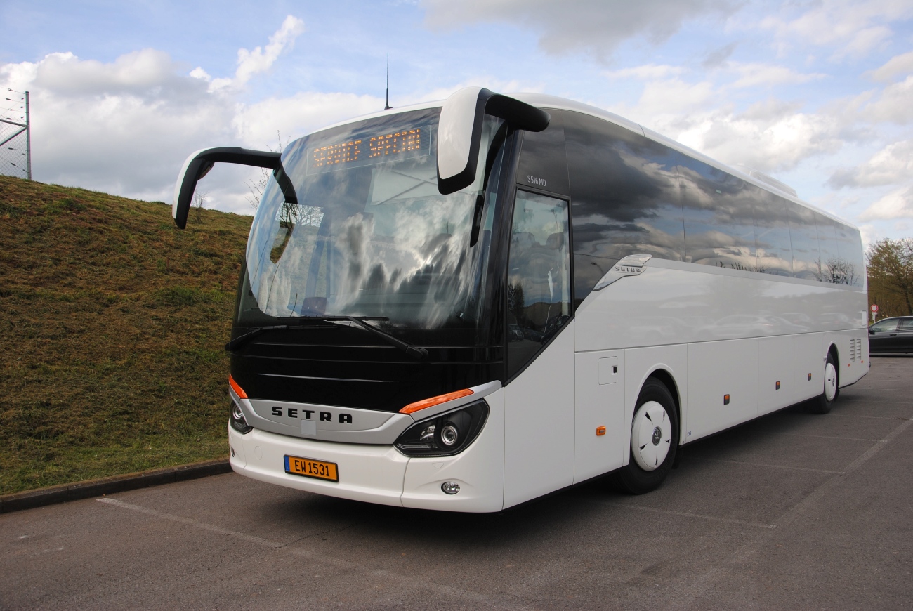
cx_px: 456
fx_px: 800
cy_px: 306
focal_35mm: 32
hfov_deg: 59.4
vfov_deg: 41.8
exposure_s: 1/250
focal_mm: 21
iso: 100
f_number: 5.6
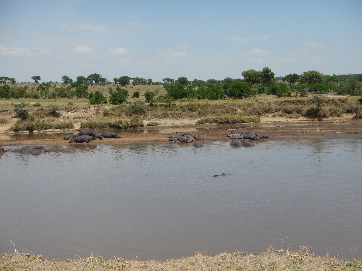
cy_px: 136
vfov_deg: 28.6
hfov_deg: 37.5
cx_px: 181
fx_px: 533
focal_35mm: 51
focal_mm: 9.1
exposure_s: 1/1250
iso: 125
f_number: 4.1
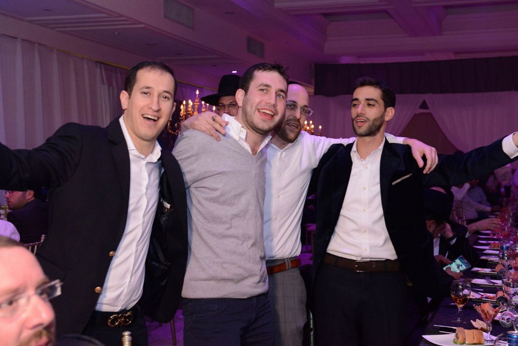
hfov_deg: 39.6
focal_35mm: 50
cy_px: 173
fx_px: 719
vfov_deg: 27.0
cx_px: 259
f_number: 5.6
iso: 4000
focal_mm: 50
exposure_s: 1/100
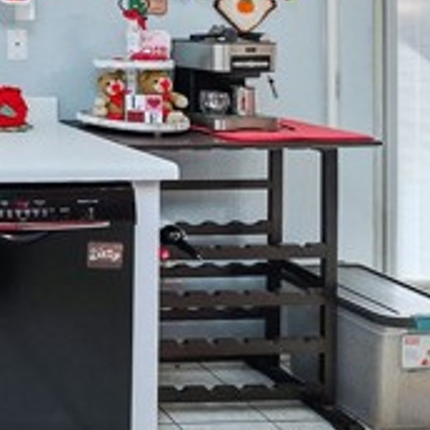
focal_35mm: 38
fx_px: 534
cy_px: 18
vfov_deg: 39.6
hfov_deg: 28.6
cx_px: -212
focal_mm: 12
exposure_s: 1/2000
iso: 800
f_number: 4
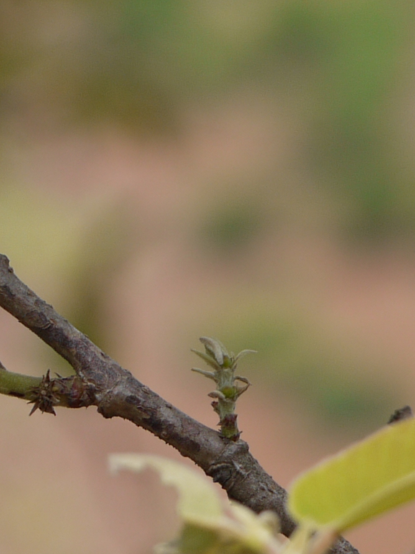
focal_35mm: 404
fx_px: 6459
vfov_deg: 4.9
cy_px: 99
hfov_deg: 3.7
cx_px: -148
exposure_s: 1/500
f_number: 4.5
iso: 100
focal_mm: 45
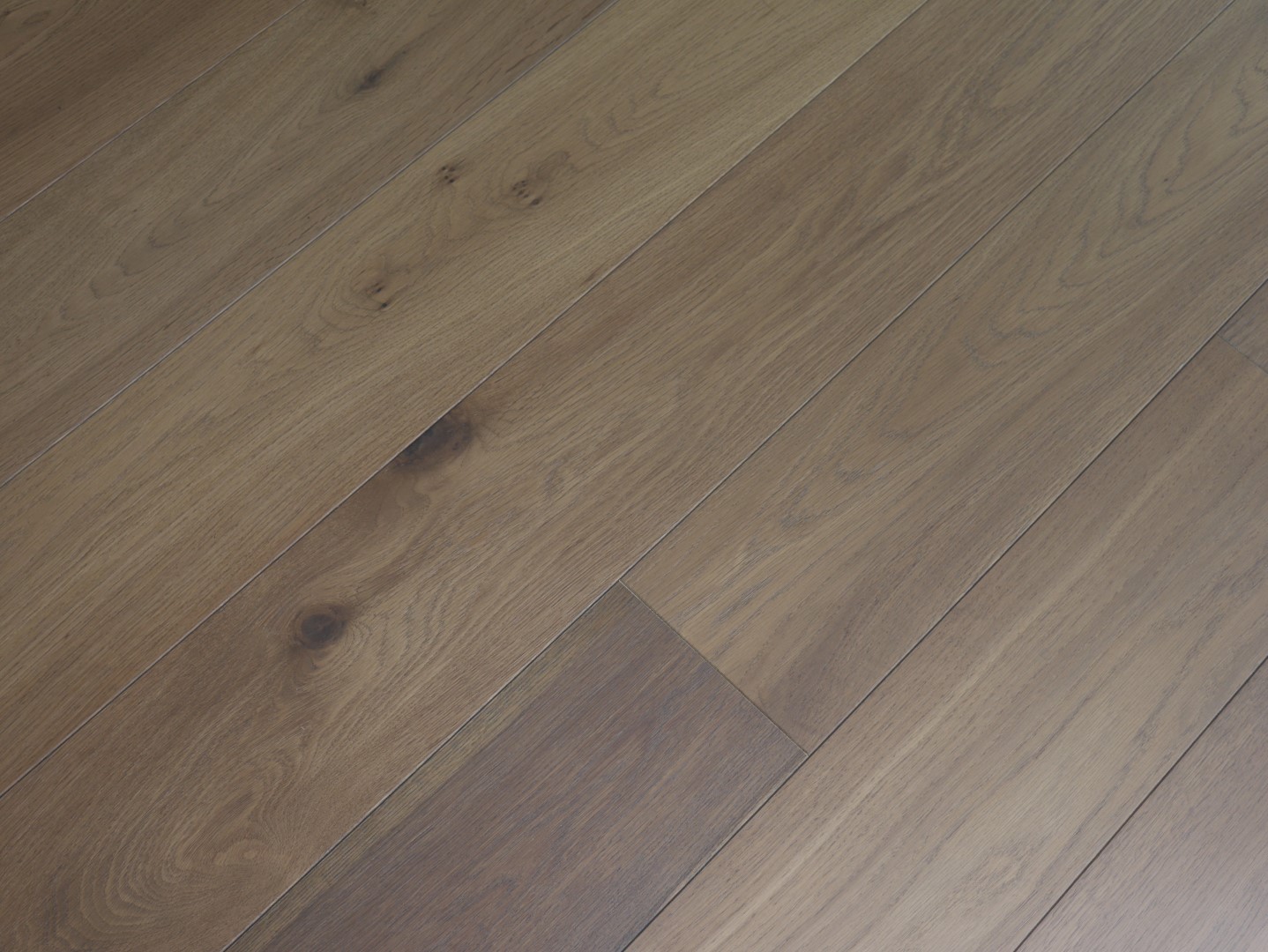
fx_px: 1759
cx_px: 634
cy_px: 476
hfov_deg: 39.6
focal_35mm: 48
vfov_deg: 30.3
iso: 200
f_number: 5.2
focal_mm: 24
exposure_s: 1/60
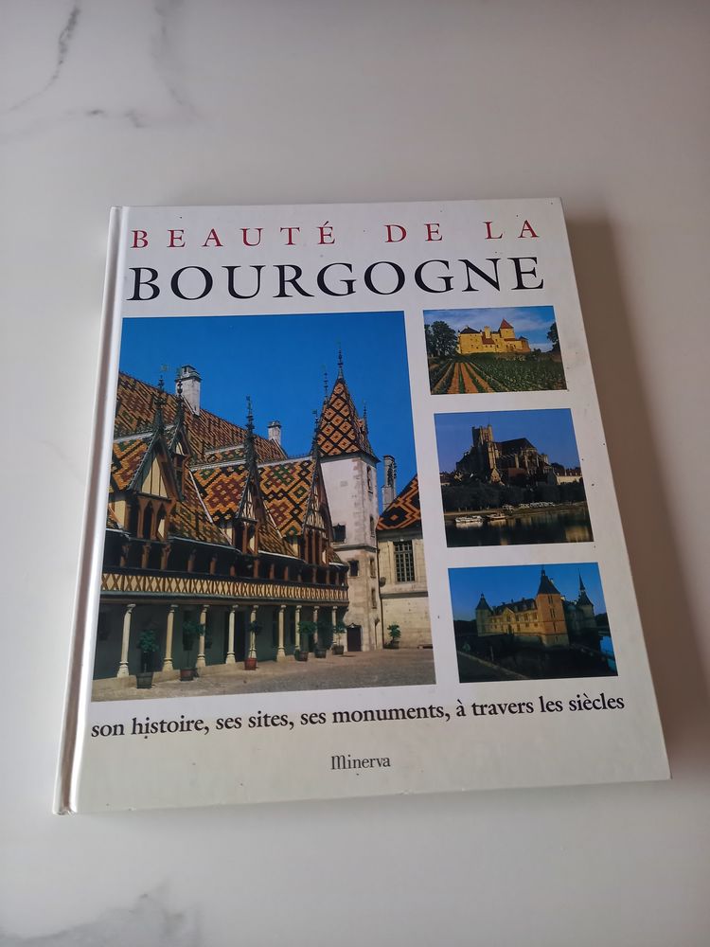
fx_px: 684
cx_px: 355
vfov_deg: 69.4
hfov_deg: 54.9
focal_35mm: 25
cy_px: 474
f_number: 1.8
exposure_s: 1/33
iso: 400
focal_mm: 4.65
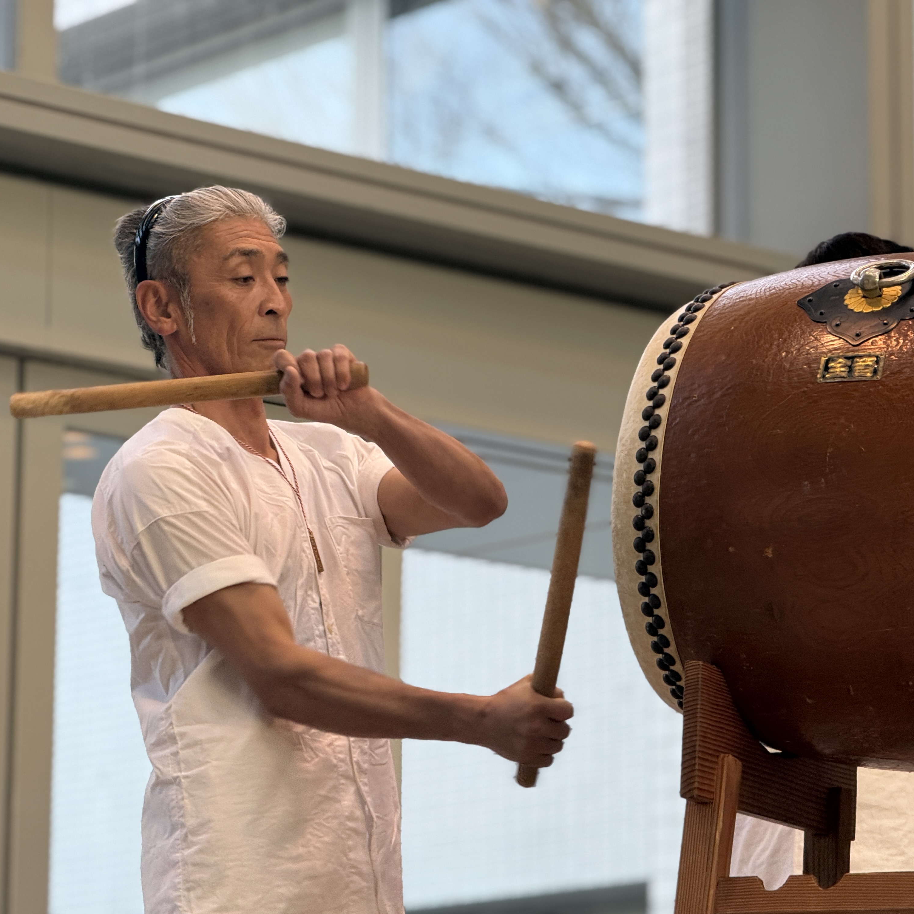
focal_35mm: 142
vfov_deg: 12.3
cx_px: 487
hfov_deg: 12.3
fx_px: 4242
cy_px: 457
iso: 125
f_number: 2.8
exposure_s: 1/100
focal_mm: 15.66
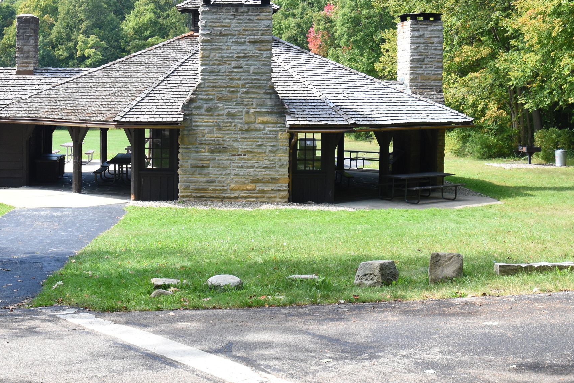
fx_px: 1005
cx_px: 162
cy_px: 133
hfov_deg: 31.5
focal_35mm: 63
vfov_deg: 21.5
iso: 640
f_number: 8
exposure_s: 1/160
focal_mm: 24
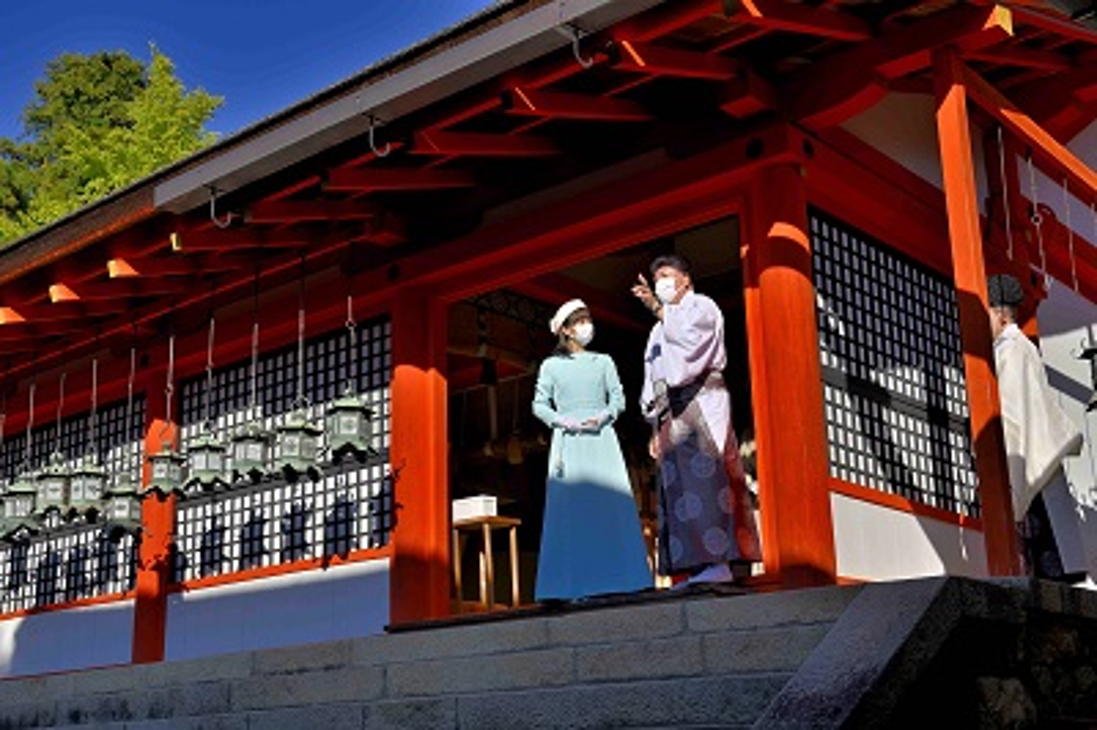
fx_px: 1461
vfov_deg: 28.0
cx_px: 548
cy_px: 365
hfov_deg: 41.1
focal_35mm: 48
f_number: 11
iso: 90
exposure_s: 1/250
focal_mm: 48
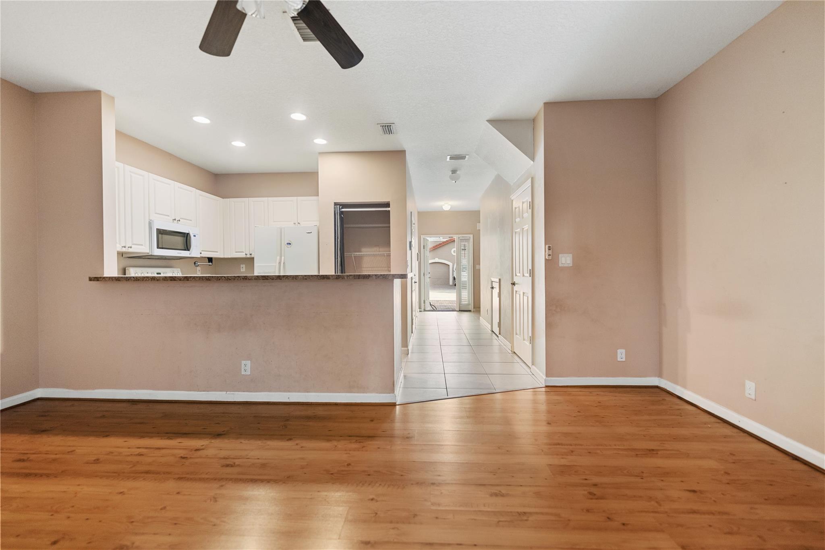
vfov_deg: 81.2
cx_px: 412
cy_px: 275
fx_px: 321
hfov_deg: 104.3
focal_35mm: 14
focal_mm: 14
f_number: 2
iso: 4000
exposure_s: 1/125
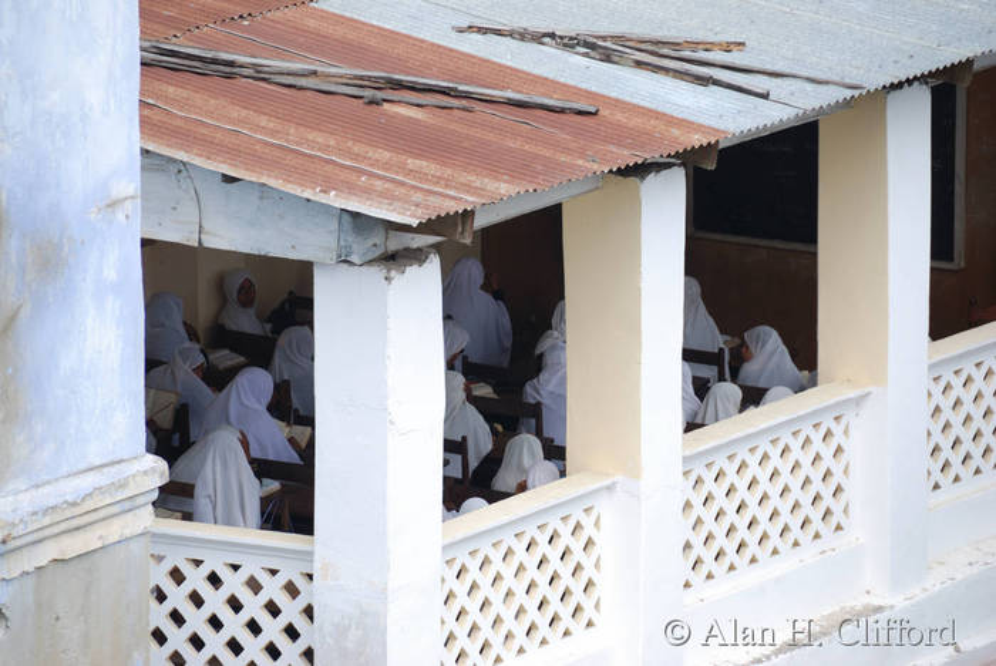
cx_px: 498
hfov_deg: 6.9
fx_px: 8307
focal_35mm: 300
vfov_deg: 4.6
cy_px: 333
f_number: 5.6
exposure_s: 1/100
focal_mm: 200
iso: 100
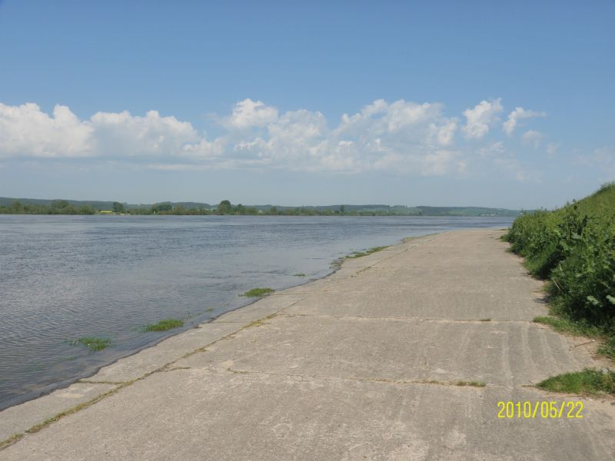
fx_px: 586
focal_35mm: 33
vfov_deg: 42.9
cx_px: 308
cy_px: 230
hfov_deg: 55.4
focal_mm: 5.9
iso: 64
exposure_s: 1/640
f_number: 5.6
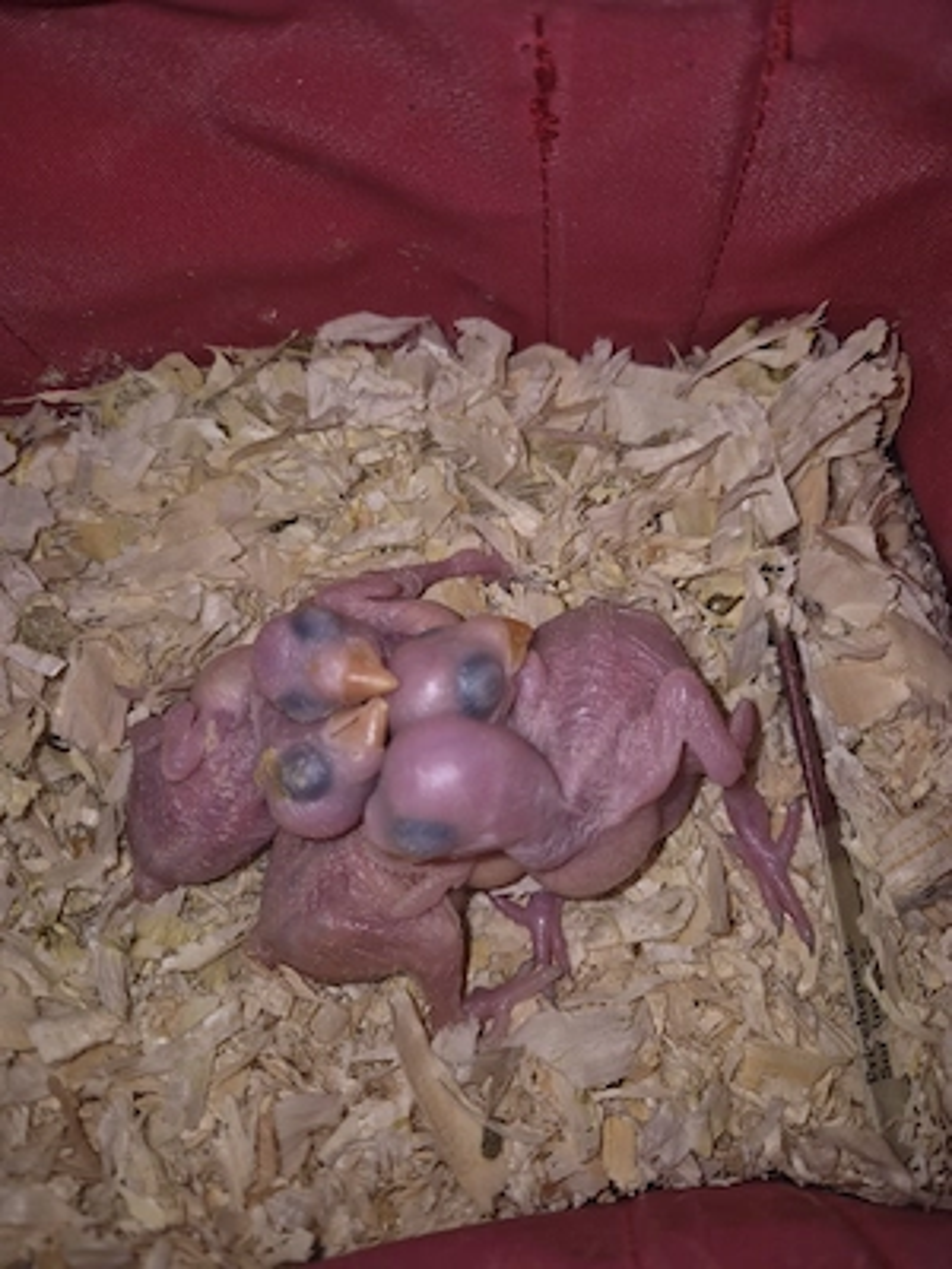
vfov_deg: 73.9
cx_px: 476
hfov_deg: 58.9
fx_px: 843
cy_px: 634
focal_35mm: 23
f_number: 1.8
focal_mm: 5.4
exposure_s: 1/312
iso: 25
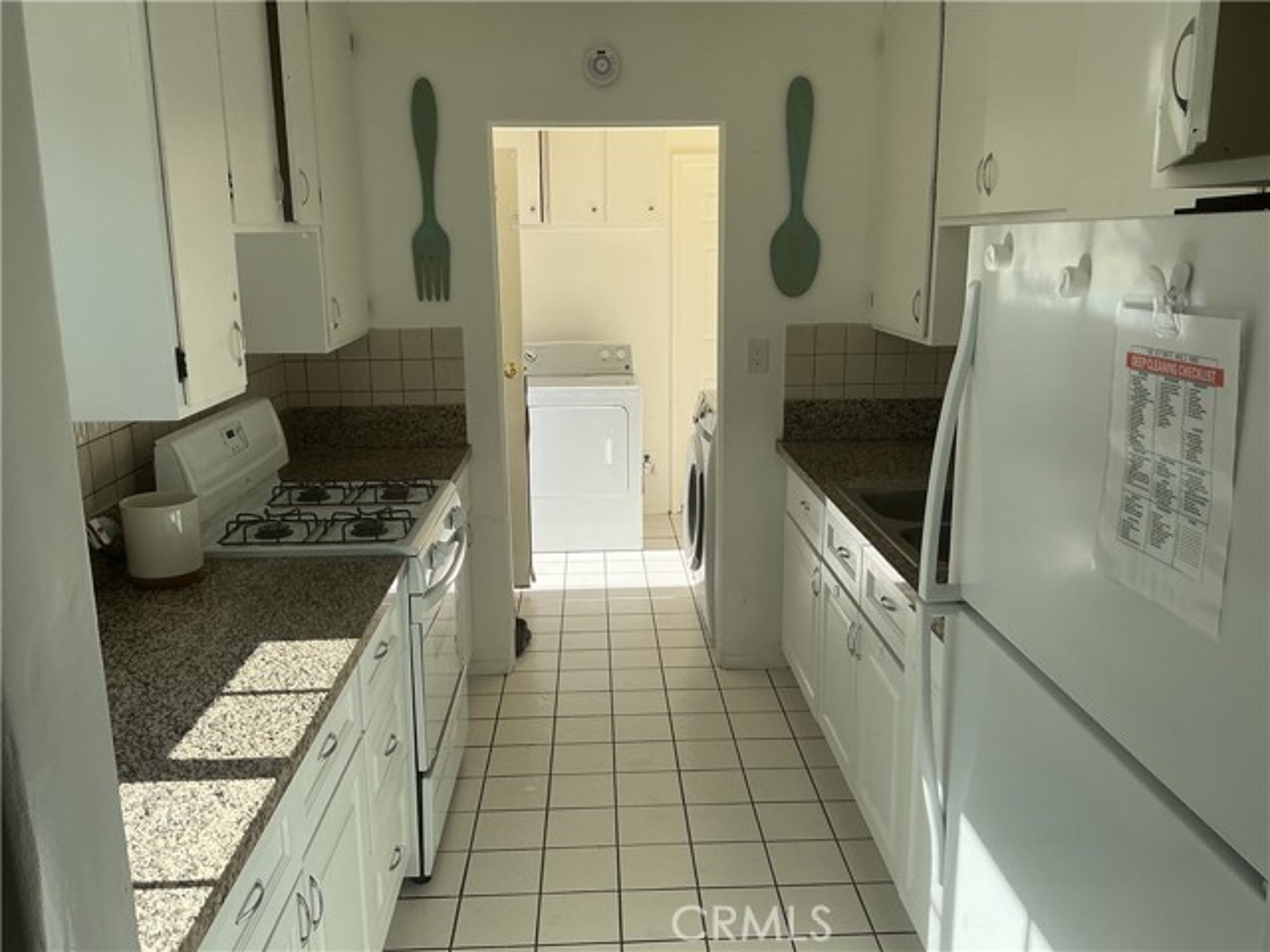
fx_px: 1064
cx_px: 635
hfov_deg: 61.7
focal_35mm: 29
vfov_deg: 48.2
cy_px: 476
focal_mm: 3
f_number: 1.8
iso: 25
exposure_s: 1/568
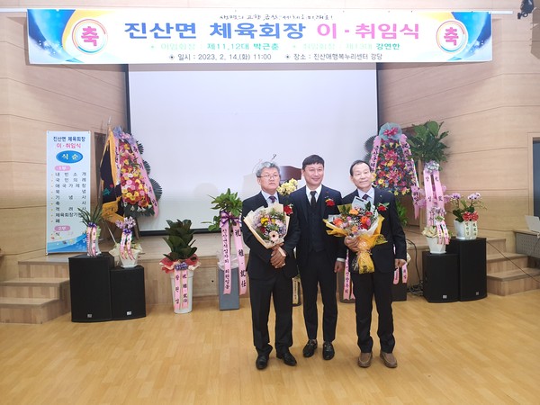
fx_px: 406
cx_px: 270
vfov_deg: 53.1
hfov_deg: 67.3
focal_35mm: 26
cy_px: 202
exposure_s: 1/60
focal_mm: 4.3
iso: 160
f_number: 2.4
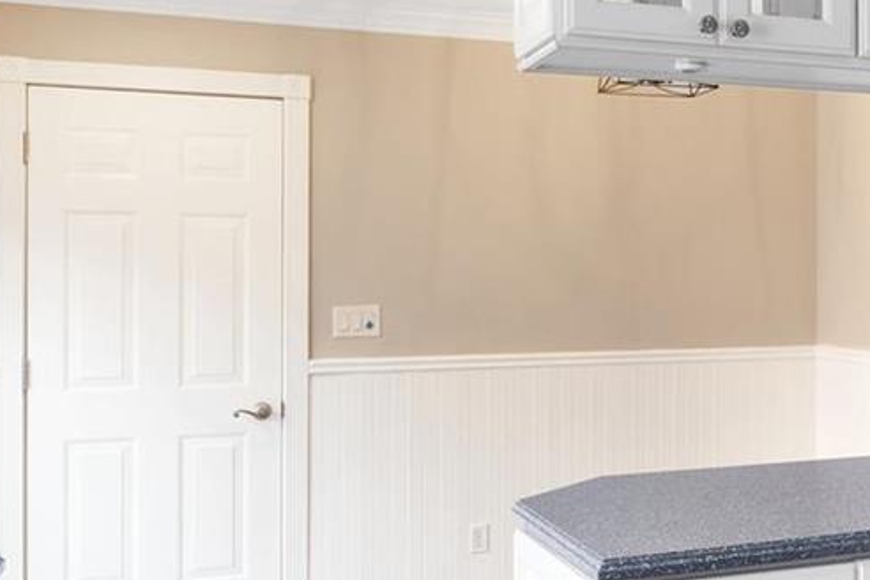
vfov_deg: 26.0
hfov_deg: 33.7
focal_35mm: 52
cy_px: 318
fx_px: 1257
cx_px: 937
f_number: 8
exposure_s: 1/2.5
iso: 400
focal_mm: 8
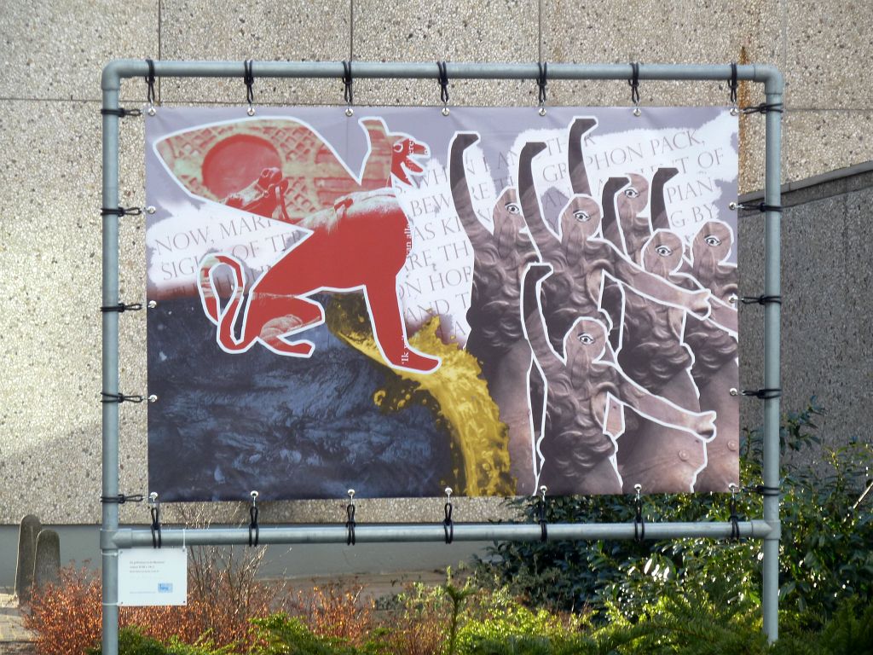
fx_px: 3228
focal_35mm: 128
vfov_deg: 11.6
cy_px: 328
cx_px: 436
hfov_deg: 15.4
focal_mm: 21
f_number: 4.4
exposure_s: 1/50
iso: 80
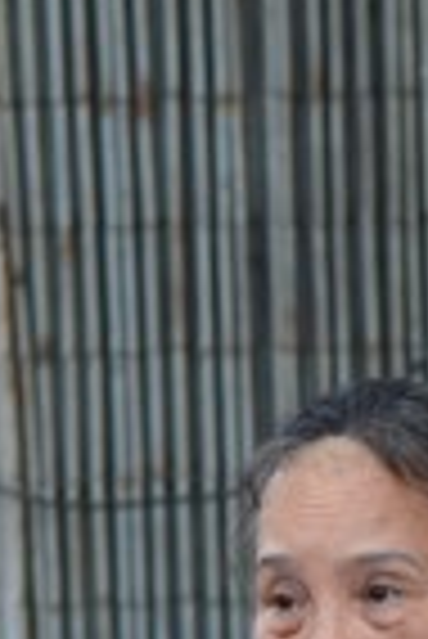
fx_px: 9748
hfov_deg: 2.5
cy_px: 860
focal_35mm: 548
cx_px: 302
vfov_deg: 3.7
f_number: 4
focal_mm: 120
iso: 800
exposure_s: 1/160
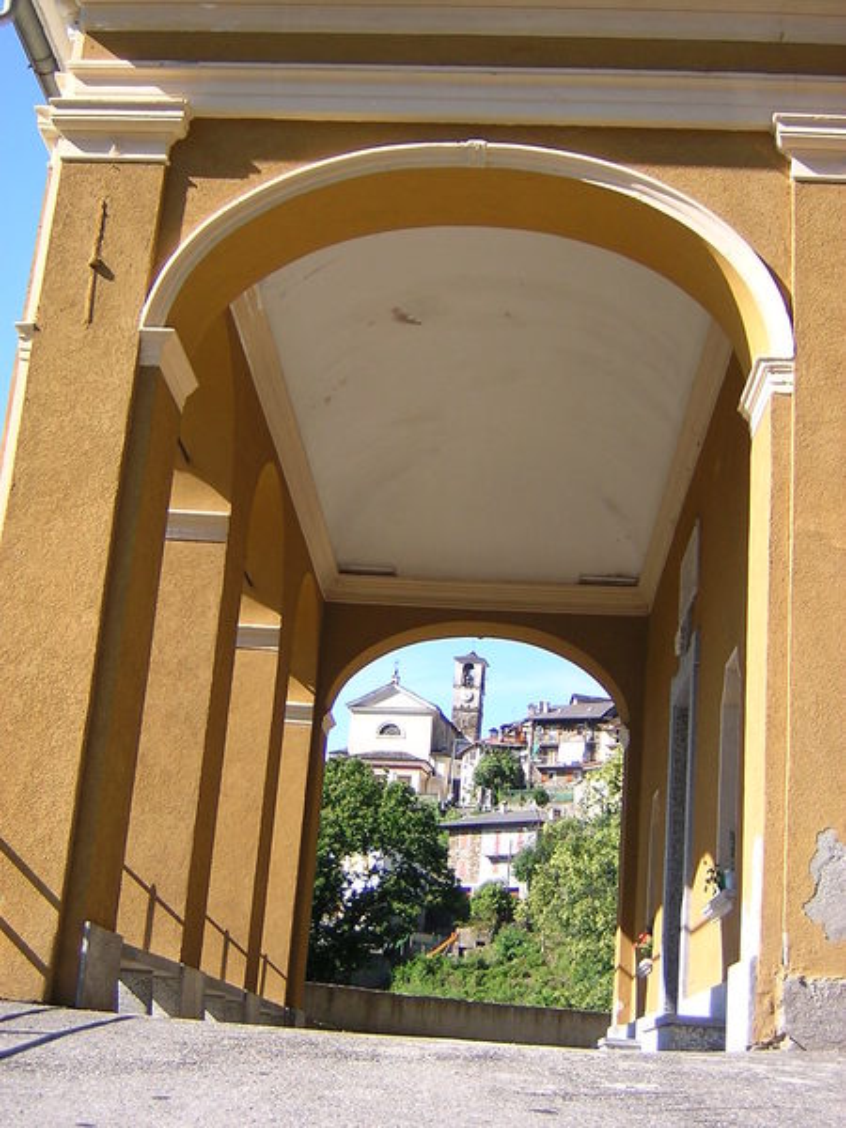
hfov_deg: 28.6
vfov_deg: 37.5
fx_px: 1662
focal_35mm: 51
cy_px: 564
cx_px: 423
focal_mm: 6.6
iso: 100
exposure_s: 1/376
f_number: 3.1
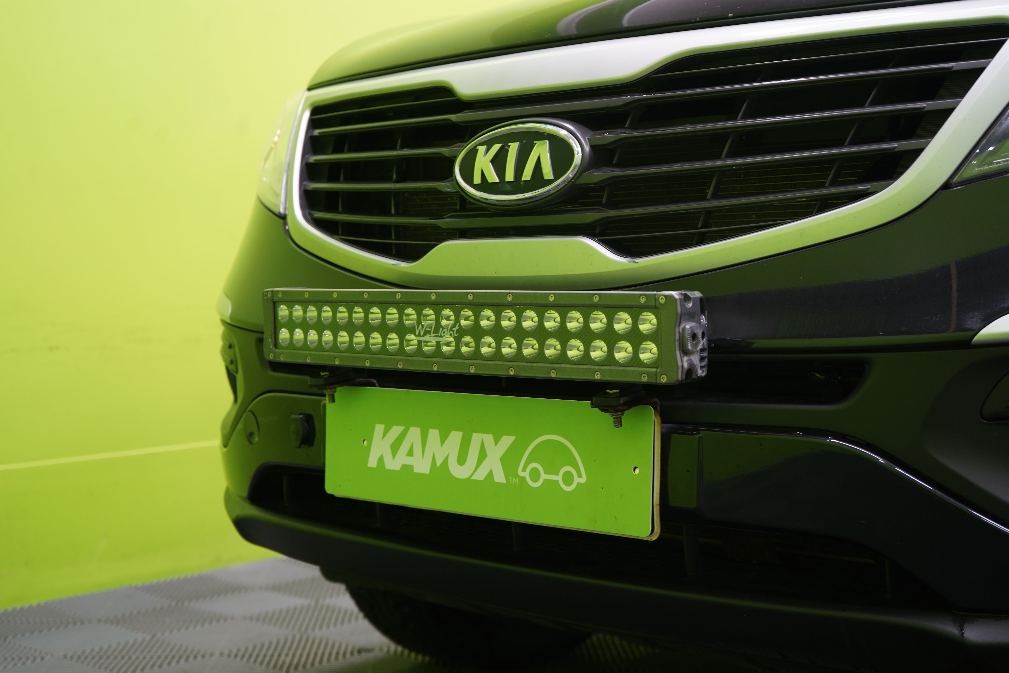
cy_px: 336
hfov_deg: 38.2
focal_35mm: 52
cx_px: 504
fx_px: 1457
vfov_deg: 26.0
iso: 640
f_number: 5.6
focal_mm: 52
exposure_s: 1/25
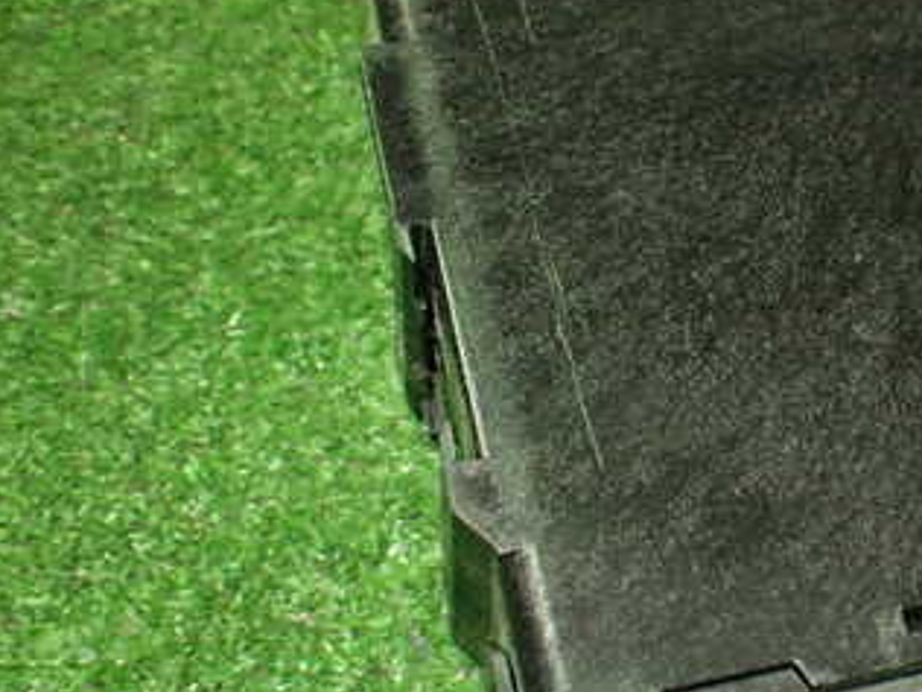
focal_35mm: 57
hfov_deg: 32.6
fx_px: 1518
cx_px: 770
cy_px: 359
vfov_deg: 25.7
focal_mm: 5.4
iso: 800
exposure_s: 1/50
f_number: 2.3
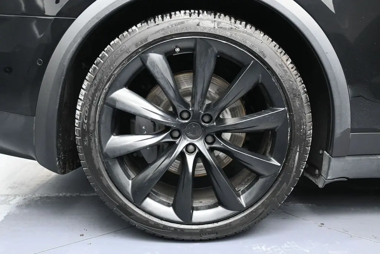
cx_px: 190
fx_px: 396
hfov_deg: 51.3
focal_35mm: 38
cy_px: 127
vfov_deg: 35.5
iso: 2200
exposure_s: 1/125
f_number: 4.2
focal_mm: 25
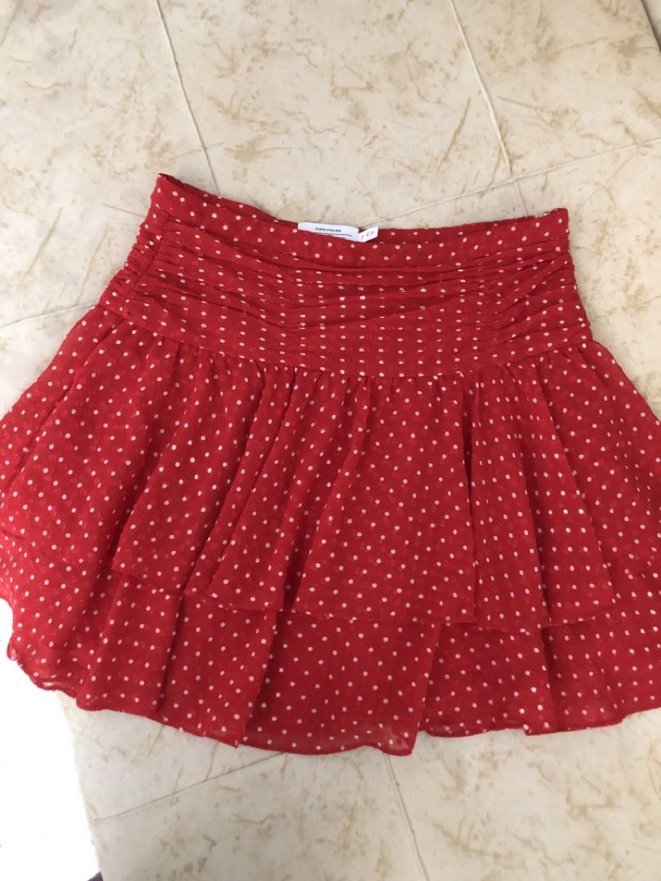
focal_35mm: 28
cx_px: 330
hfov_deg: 49.7
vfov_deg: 63.4
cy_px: 440
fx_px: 713
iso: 125
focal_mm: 3.99
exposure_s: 1/4
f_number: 1.8
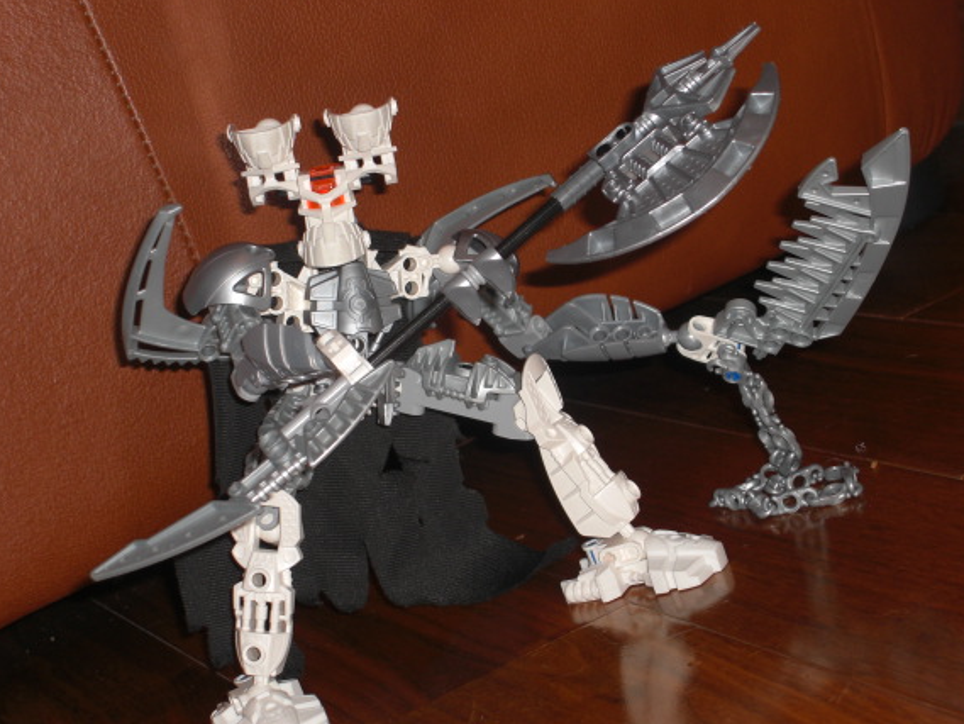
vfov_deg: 16.4
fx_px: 2507
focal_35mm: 90
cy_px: 371
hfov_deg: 21.8
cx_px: 473
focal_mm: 16.6
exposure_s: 1/60
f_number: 4.4
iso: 100
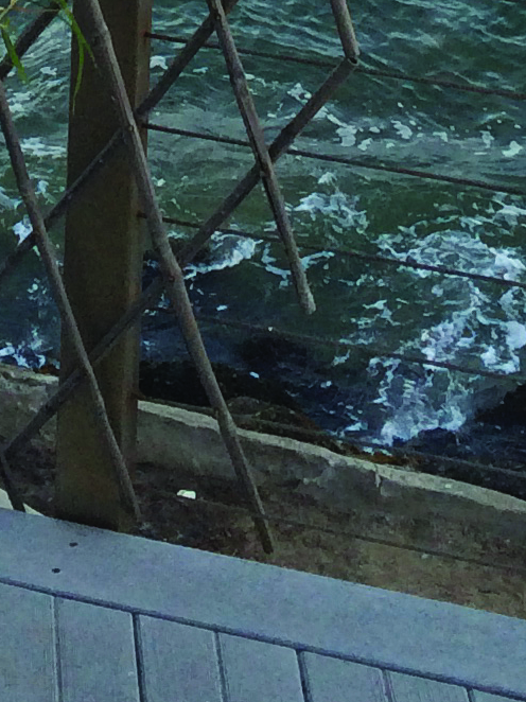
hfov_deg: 9.9
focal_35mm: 148
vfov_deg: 11.6
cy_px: -843
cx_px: -33
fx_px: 3000
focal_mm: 4.12
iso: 64
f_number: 2.2
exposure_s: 1/120
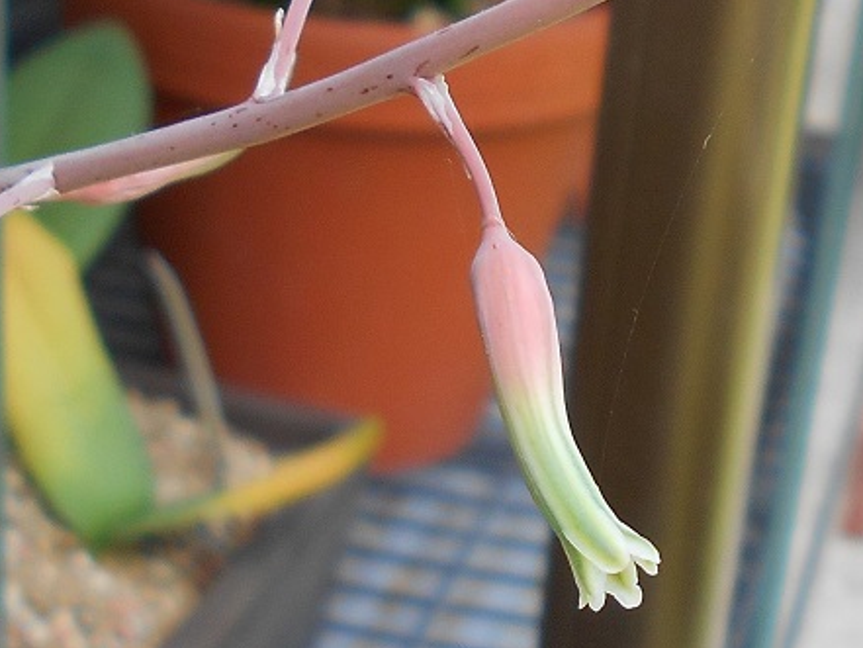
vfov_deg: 41.8
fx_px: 848
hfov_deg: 53.9
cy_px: 334
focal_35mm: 34
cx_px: 460
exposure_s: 1/125
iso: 80
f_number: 3.4
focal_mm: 5.1
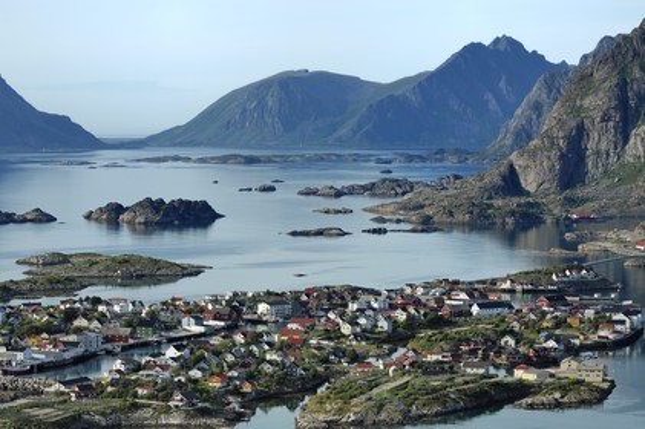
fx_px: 2014
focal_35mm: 112
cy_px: 214
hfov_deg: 18.2
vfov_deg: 12.2
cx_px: 322
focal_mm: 75
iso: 100
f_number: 3.2
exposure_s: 1/1500
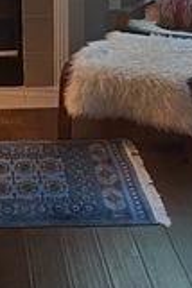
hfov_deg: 10.5
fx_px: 1034
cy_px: -63
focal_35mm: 129
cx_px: -14
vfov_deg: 15.3
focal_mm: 4.25
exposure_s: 1/30
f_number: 1.8
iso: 500
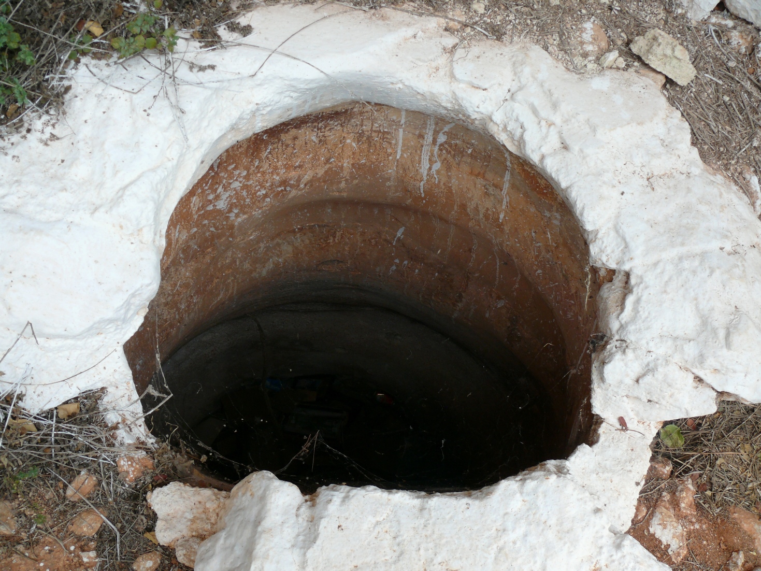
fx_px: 770
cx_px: 380
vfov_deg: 40.7
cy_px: 286
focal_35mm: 35
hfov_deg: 52.6
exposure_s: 1/125
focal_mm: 7.4
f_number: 3.6
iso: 100
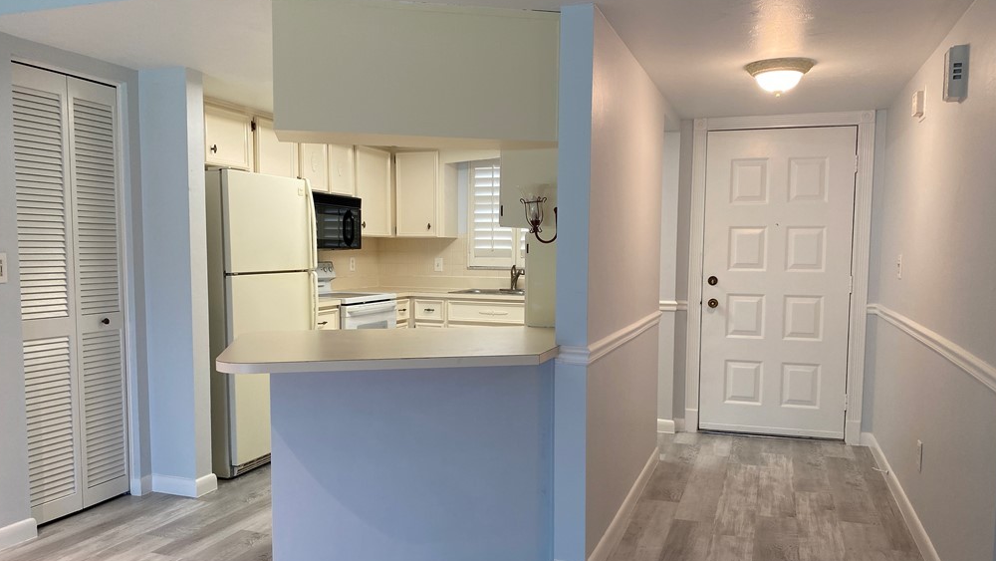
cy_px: 320
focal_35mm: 29
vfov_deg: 40.1
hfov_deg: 66.1
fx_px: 766
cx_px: 495
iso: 80
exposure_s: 1/60
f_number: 1.8
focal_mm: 4.25
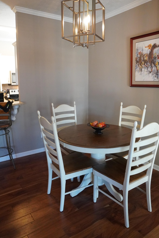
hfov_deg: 47.9
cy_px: 107
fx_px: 179
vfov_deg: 67.2
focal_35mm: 27
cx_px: 82
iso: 4000
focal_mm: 16
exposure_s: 1/160
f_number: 3.5
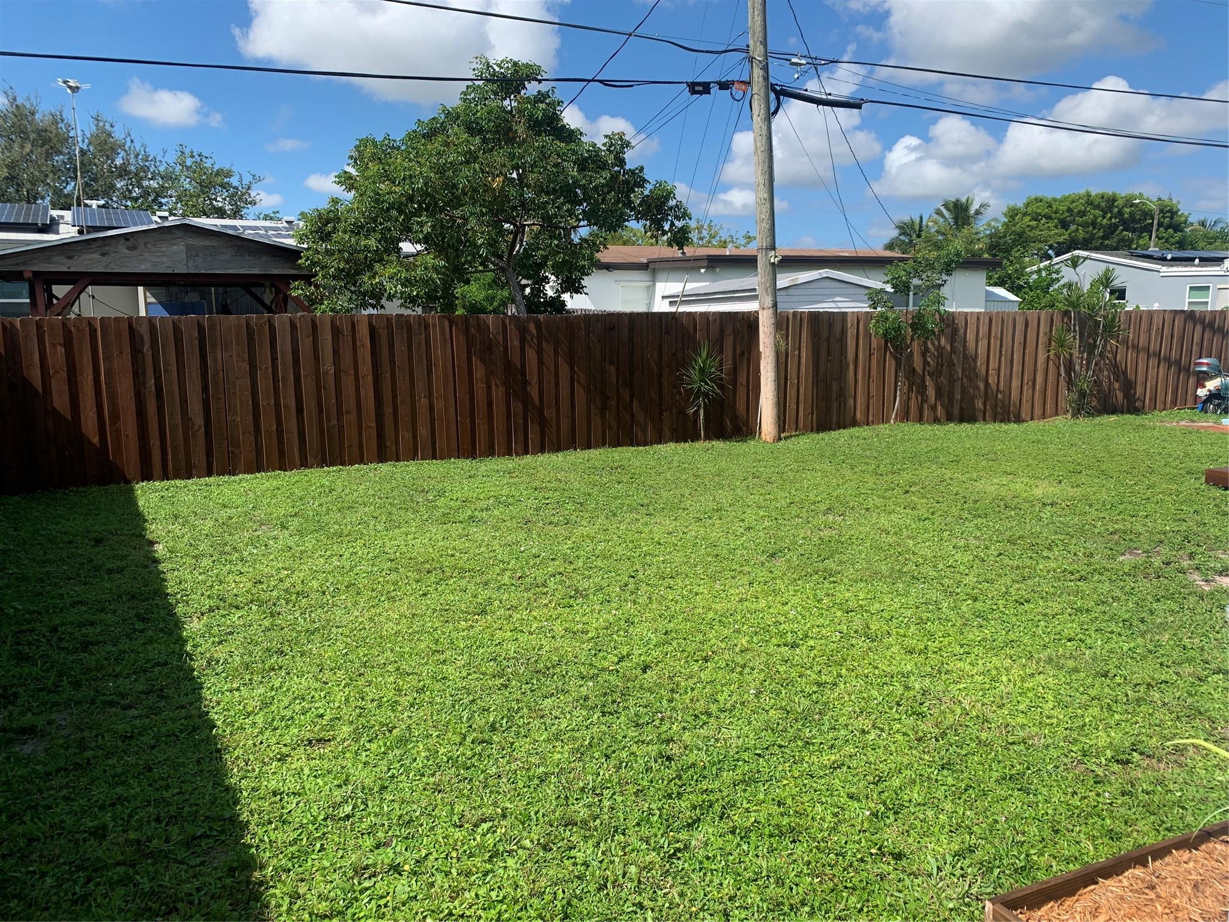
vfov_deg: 53.1
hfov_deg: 67.3
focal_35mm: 26
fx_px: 923
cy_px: 461
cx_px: 614
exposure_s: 1/1812
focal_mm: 4.25
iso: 25
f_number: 1.8
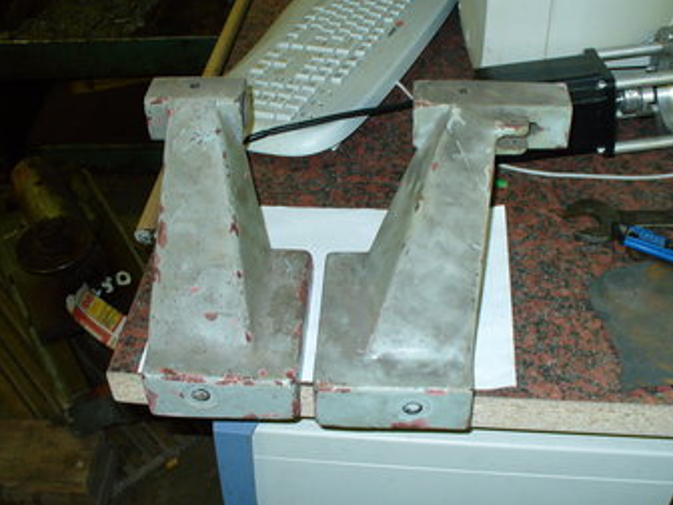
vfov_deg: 32.9
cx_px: 334
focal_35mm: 44
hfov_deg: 42.9
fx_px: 855
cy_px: 250
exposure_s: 1/30
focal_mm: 6.1
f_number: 2.8
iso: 100
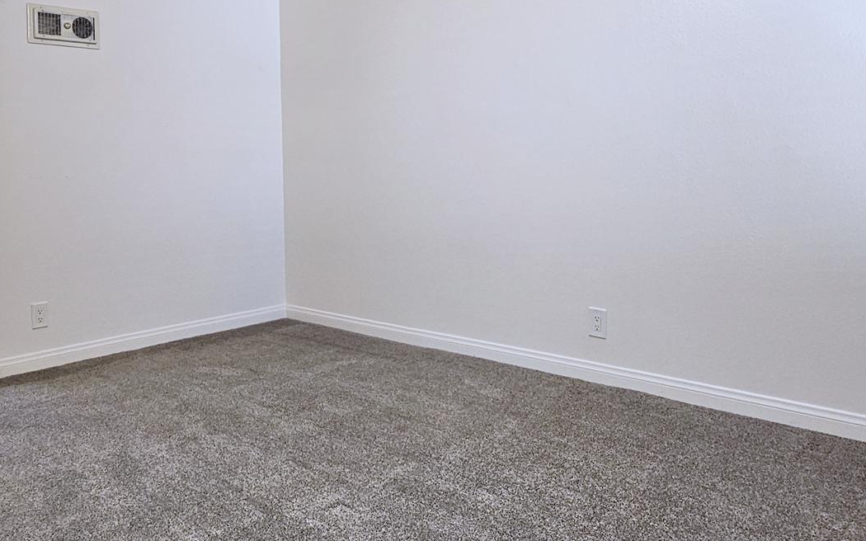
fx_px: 661
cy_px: 160
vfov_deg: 43.6
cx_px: 337
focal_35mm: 28
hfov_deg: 65.7
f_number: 2.2
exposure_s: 1/60
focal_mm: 2.2
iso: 160
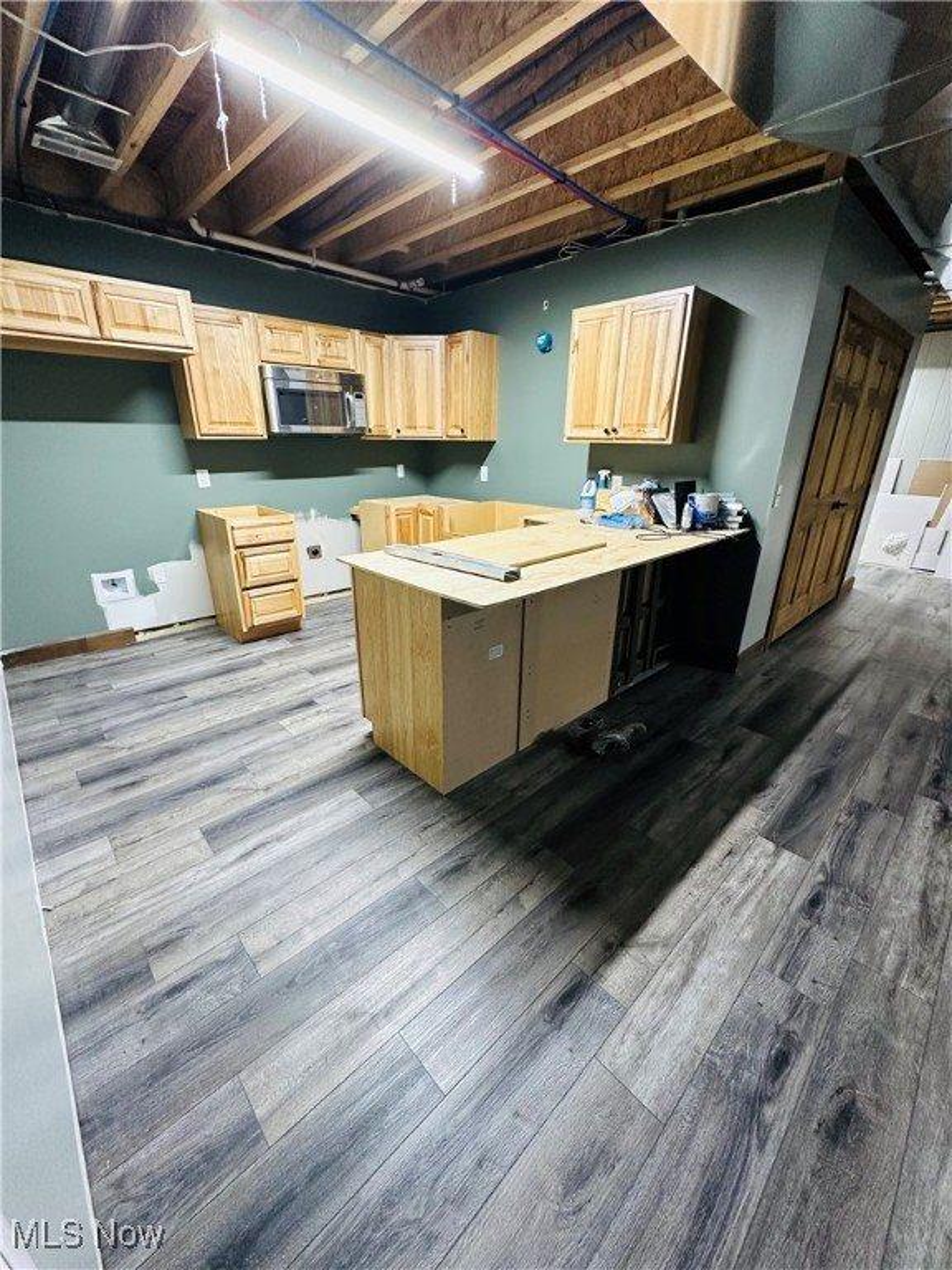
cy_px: 635
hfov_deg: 85.7
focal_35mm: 14
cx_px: 476
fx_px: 513
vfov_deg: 102.1
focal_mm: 2.22
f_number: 2.2
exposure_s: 1/60
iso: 320
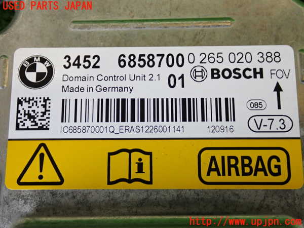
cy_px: 114
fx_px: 439
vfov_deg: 29.1
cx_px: 152
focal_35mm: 50
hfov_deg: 38.2
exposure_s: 1/50
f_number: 3.2
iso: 250
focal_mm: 9.01
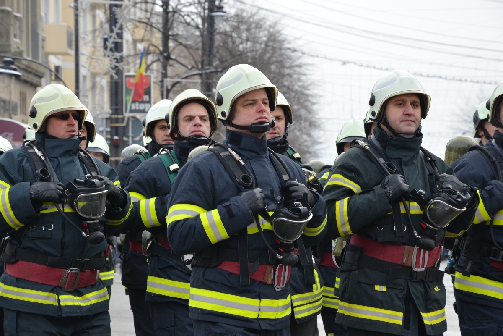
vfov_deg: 8.7
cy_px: 168
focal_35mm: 158
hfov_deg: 13.0
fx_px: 2200
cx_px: 252
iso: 250
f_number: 8
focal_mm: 105
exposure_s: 1/200
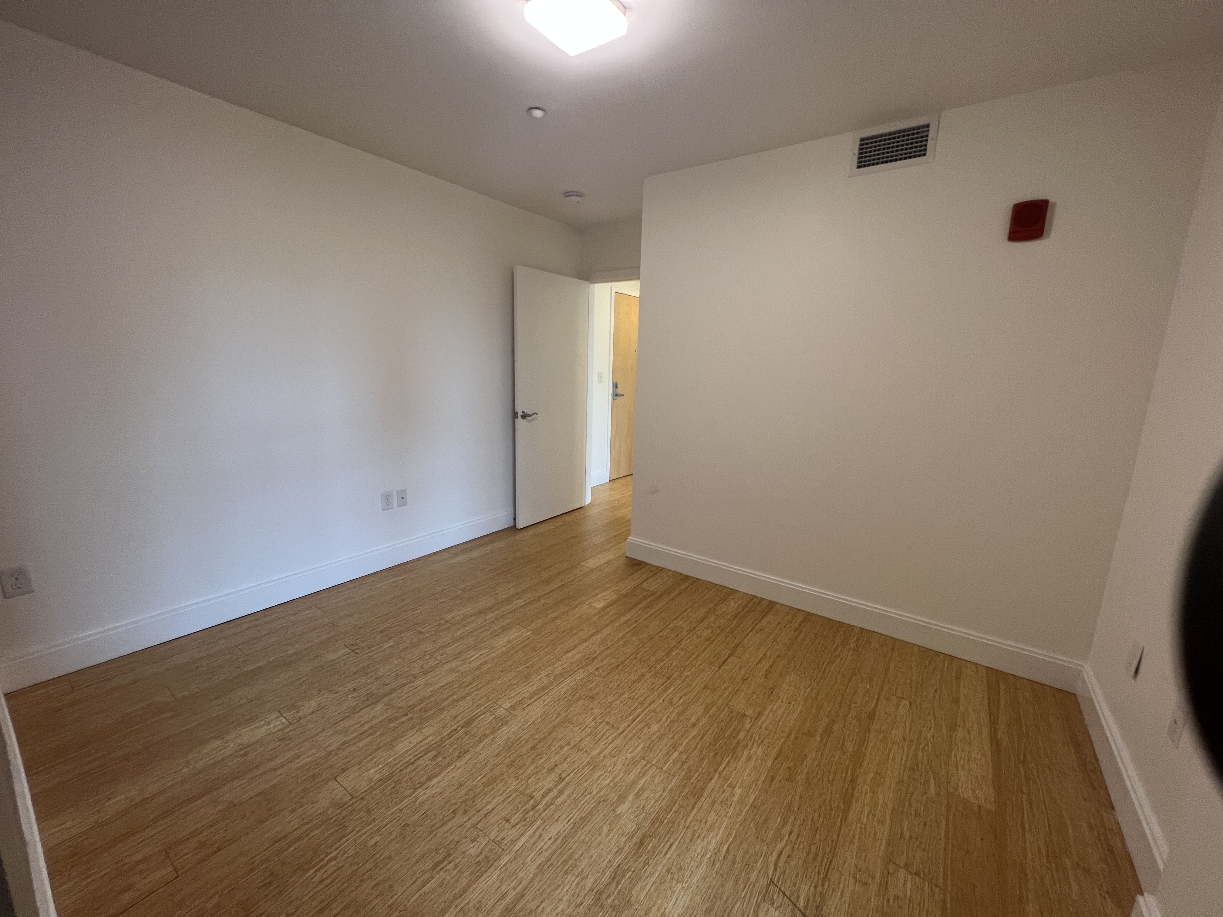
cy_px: 458
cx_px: 612
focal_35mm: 13
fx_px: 459
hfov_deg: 106.2
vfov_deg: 89.9
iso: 200
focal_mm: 1.57
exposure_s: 1/60
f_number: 1.8
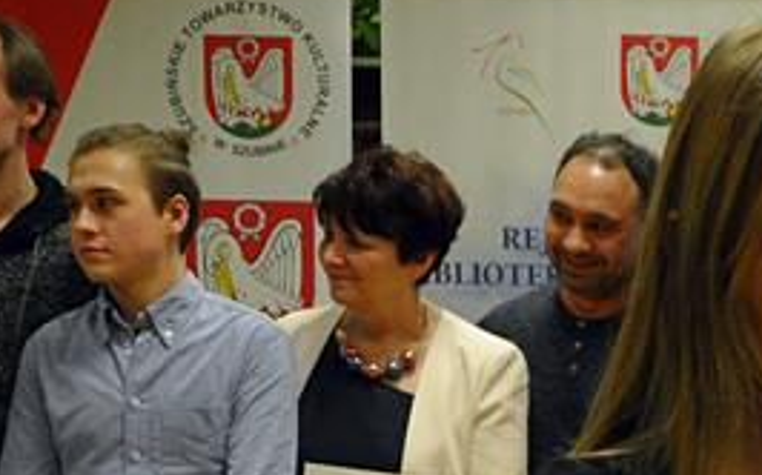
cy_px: 605
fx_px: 2130
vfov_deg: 12.4
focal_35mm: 103
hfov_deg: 18.5
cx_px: 1060
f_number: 5.6
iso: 2000
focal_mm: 21
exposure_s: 1/125
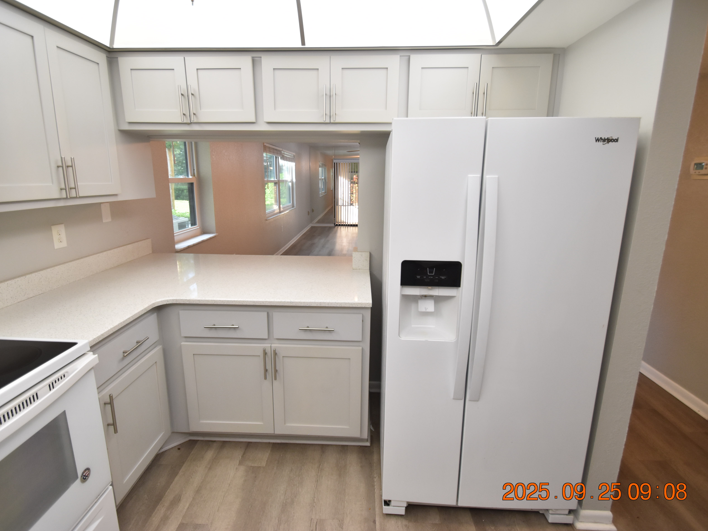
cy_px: 255
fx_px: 348
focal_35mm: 17
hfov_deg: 91.0
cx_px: 349
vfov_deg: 74.7
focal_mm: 10
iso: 800
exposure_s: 1/125
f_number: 3.5
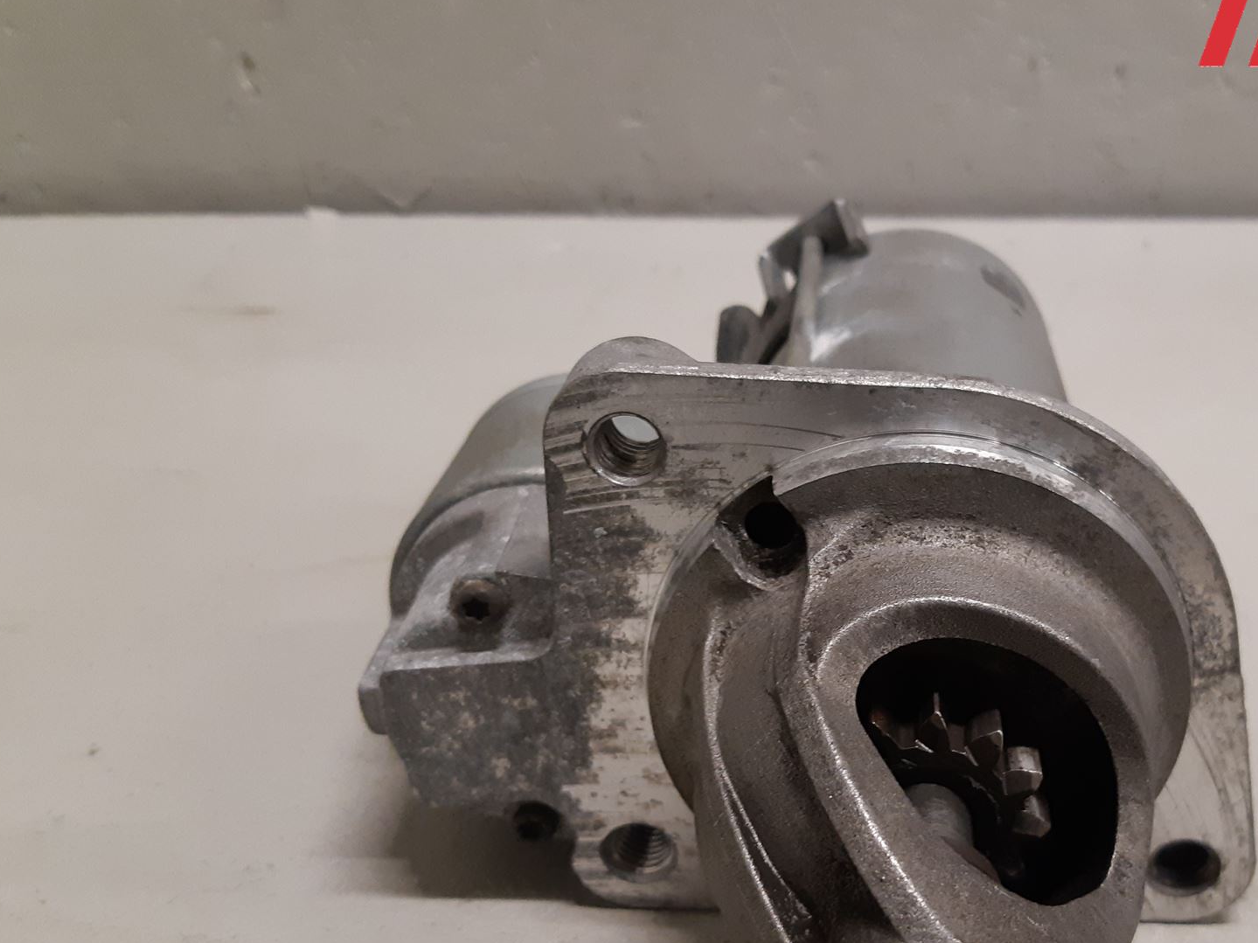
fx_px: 1345
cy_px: 590
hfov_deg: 49.3
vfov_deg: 38.4
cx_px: 840
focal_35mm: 37
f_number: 1.7
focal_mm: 3.93
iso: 250
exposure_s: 1/50
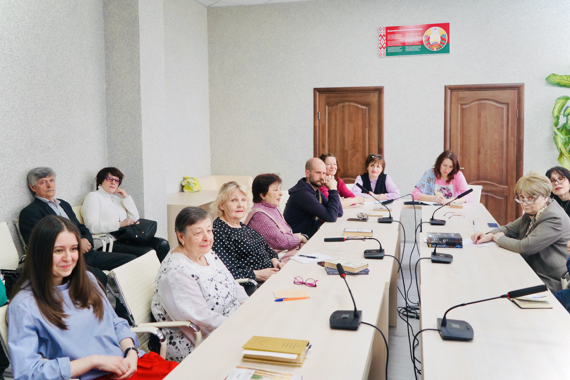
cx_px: 285
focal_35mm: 30
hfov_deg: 61.9
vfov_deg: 43.6
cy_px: 190
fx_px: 475
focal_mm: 30
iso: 2000
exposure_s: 1/160
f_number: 4
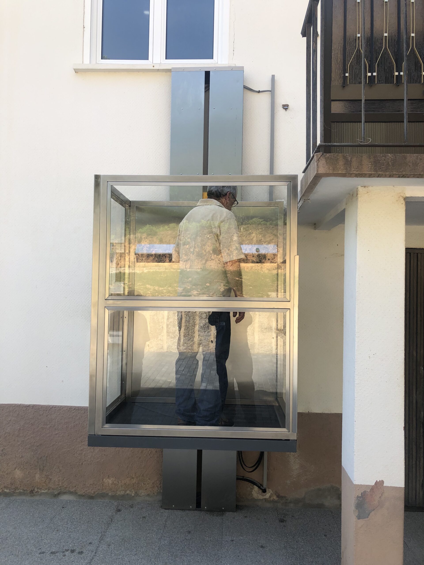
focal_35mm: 28
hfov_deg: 49.7
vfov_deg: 63.4
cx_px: 212
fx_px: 457
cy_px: 282
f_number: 1.8
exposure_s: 1/425
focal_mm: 3.99
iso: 20
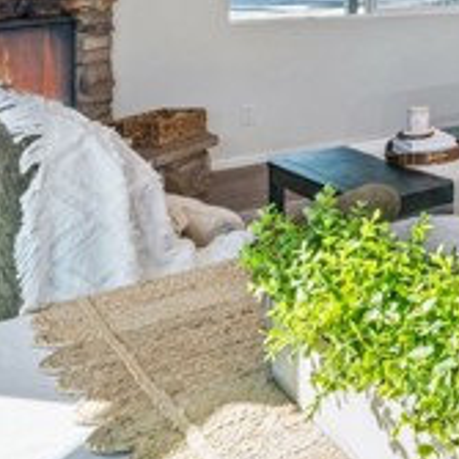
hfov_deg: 22.6
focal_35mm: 52
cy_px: -34
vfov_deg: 29.6
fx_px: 785
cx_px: 781
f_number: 13
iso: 100
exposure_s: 1/2.5
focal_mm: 16.1
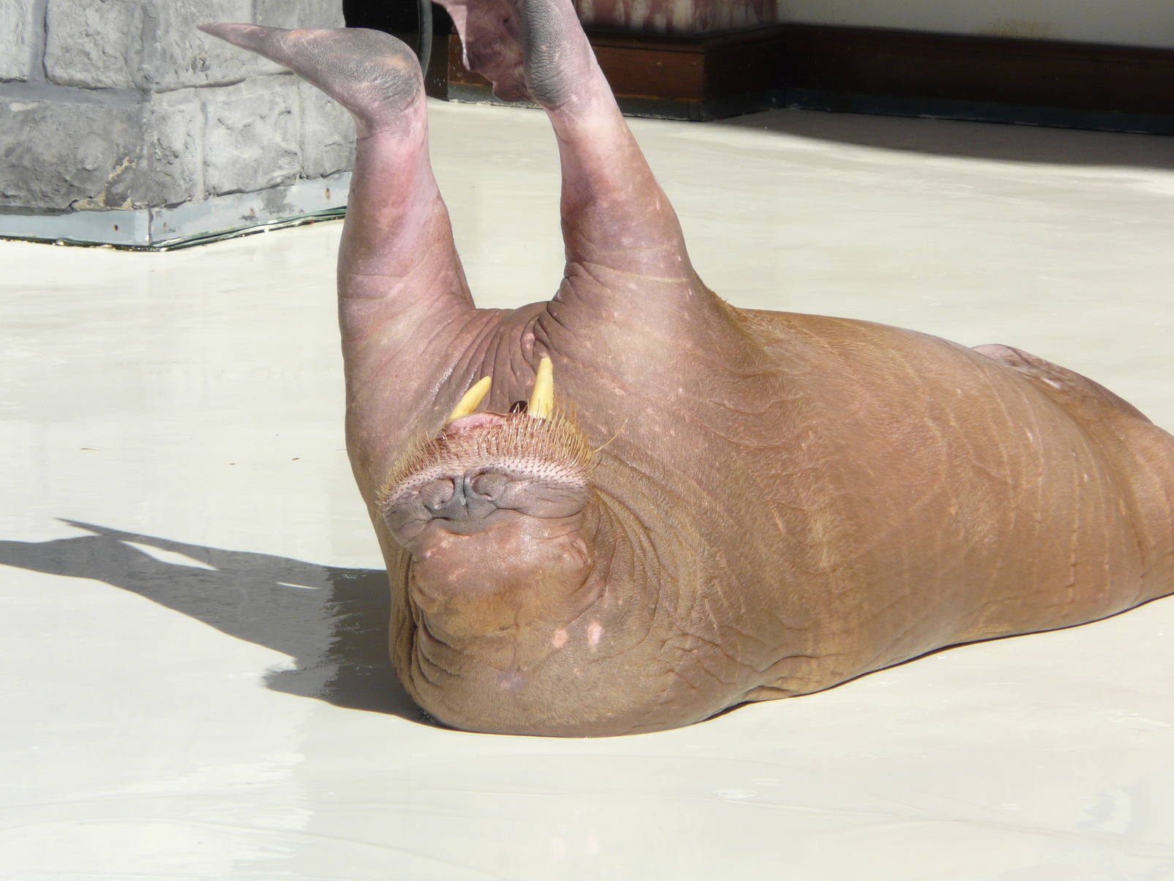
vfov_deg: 2.9
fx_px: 17128
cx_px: 587
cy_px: 440
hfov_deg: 3.9
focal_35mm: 505
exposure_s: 1/400
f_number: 5.6
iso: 100
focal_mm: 82.8
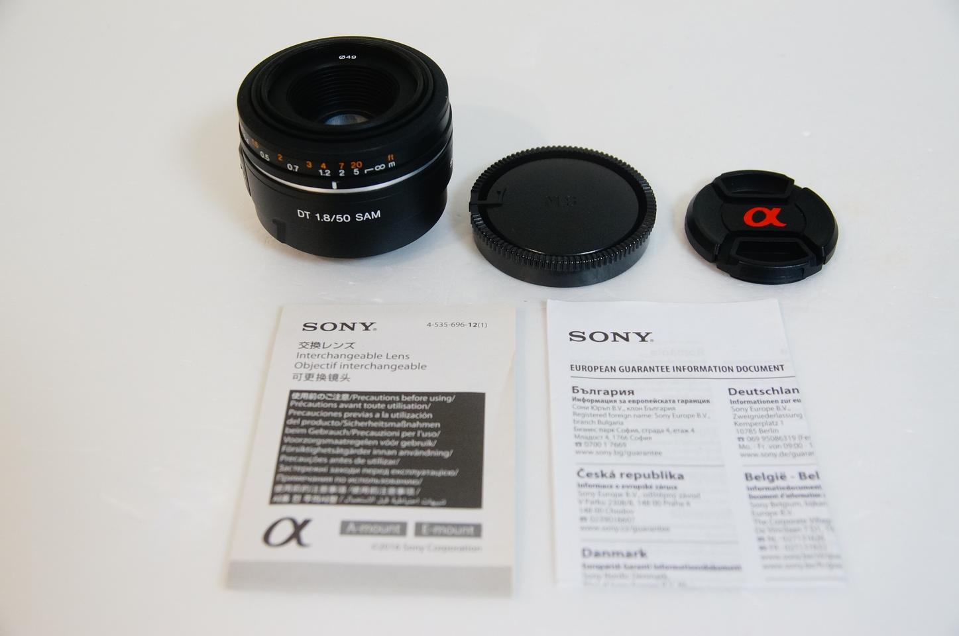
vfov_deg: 31.8
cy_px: 318
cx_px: 480
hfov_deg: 46.5
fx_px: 1117
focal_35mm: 42
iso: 1000
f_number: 4
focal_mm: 28
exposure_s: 1/60
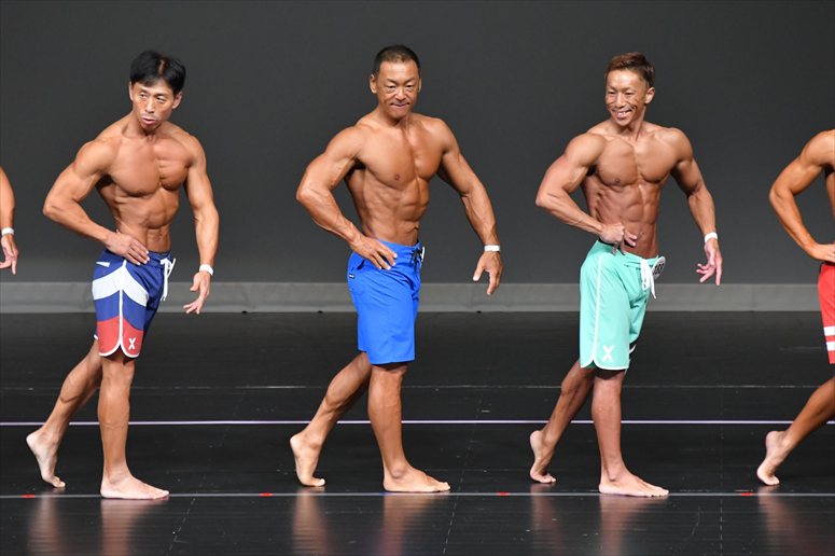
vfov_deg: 4.0
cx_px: 418
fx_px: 7998
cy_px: 278
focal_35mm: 345
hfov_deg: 6.0
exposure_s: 1/400
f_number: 5.6
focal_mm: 230
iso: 4000
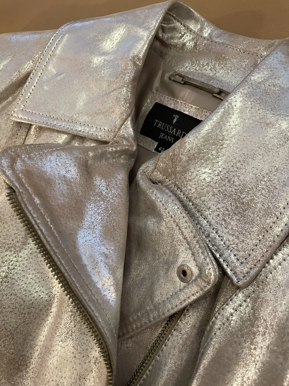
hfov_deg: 53.1
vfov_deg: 67.3
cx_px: 144
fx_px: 289
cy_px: 193
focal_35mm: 26
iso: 200
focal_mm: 4.2
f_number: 1.6
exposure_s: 1/50
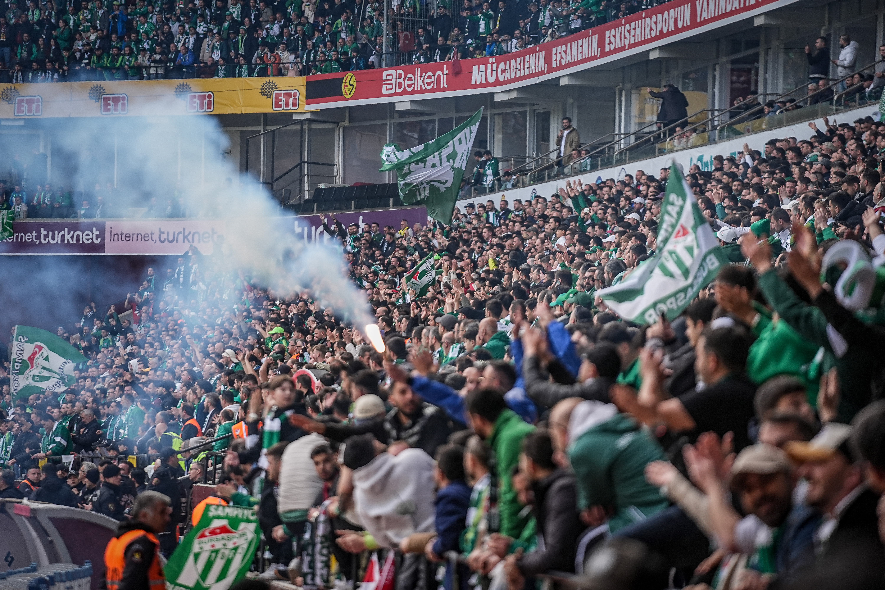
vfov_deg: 6.9
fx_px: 4916
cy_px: 295
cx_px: 442
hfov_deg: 10.3
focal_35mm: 200
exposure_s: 1/2500
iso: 640
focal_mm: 200
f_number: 2.8
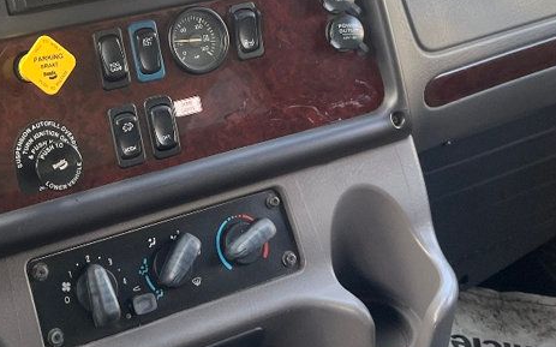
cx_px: 103
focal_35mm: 61
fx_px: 924
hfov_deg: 32.5
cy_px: 12
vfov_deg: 20.7
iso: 50
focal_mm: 5.1
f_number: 1.6
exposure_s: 1/122
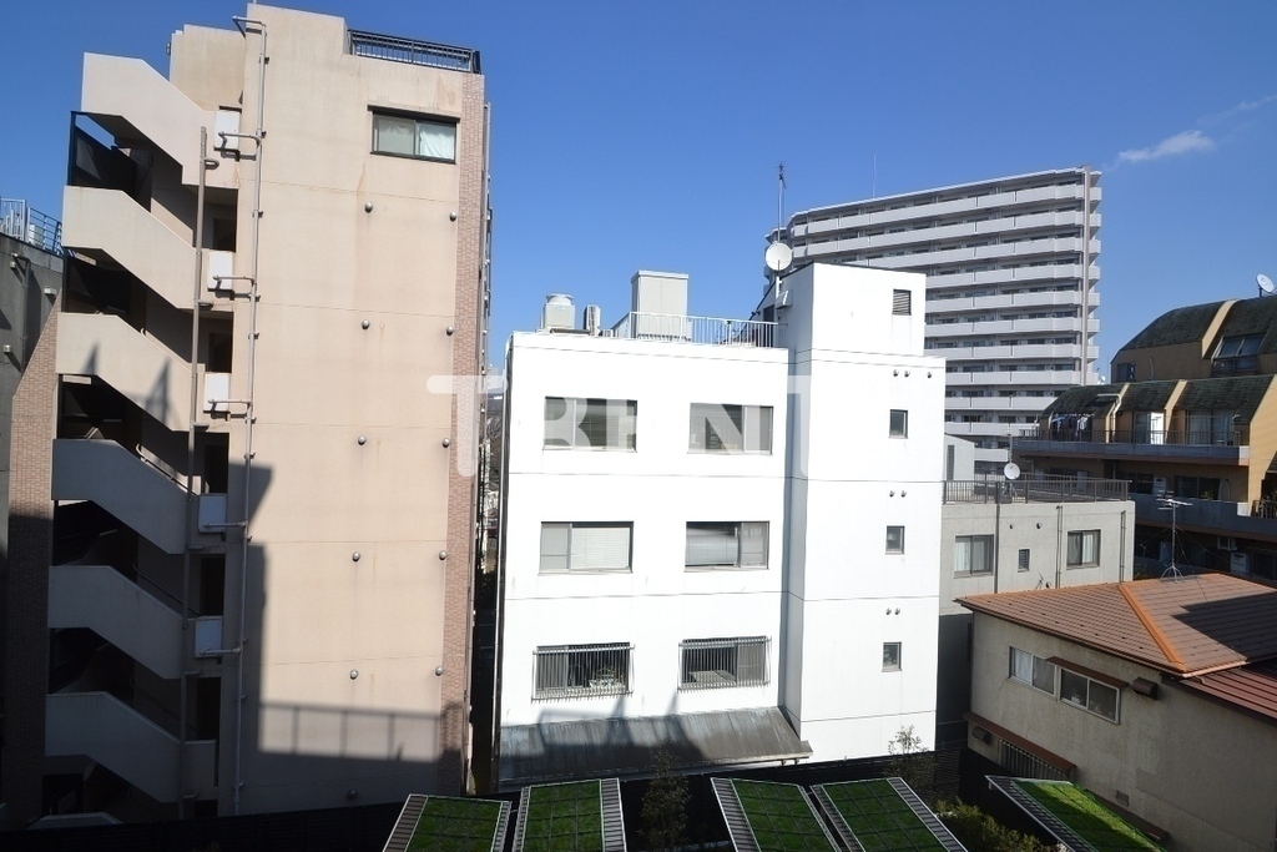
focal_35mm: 15
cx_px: 638
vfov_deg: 77.3
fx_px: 532
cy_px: 426
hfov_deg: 100.4
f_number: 9
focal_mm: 10
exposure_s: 1/320
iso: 100
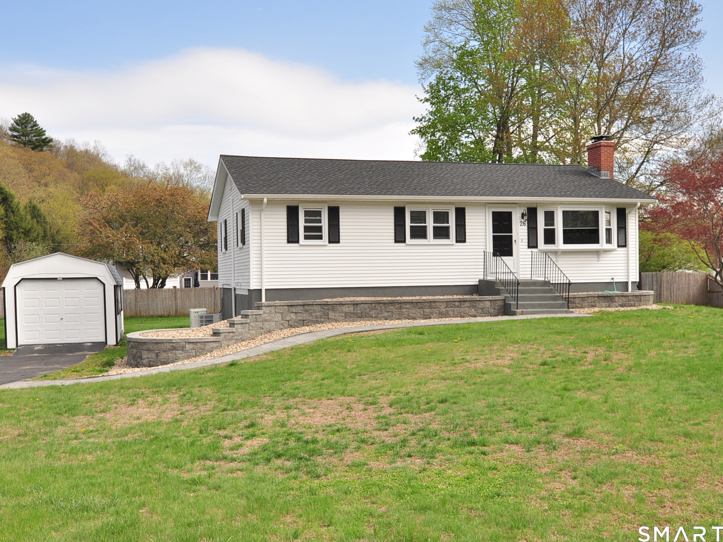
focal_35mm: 33
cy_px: 274
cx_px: 348
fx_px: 689
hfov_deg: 55.3
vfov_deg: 42.9
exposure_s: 1/320
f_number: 7.1
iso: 200
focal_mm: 20
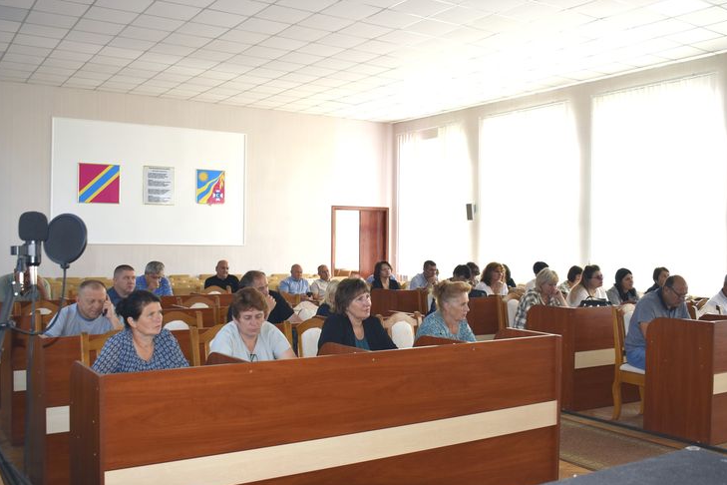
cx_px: 363
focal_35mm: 36
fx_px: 717
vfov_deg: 37.3
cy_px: 248
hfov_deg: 53.8
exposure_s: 1/125
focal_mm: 23
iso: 140
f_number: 5.6
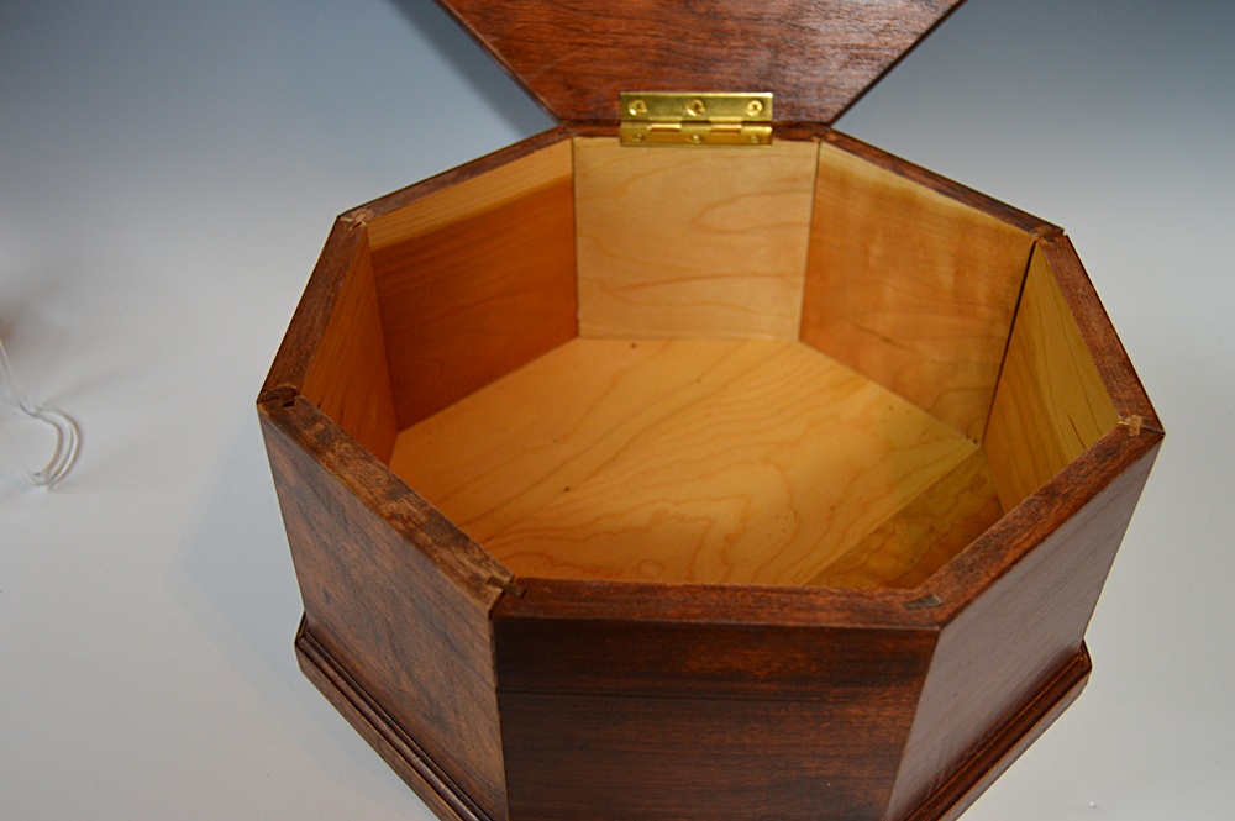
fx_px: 1183
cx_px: 618
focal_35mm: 34
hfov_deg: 55.1
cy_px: 410
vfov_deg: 38.3
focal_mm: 23
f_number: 3.8
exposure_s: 1/60
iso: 720
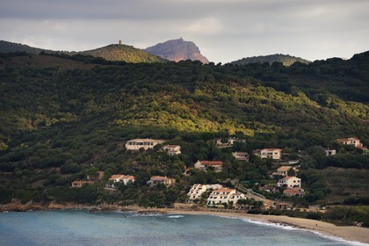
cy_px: 123
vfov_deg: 6.9
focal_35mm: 200
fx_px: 2050
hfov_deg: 10.3
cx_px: 184
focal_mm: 200
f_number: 7.1
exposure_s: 1/250
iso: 200
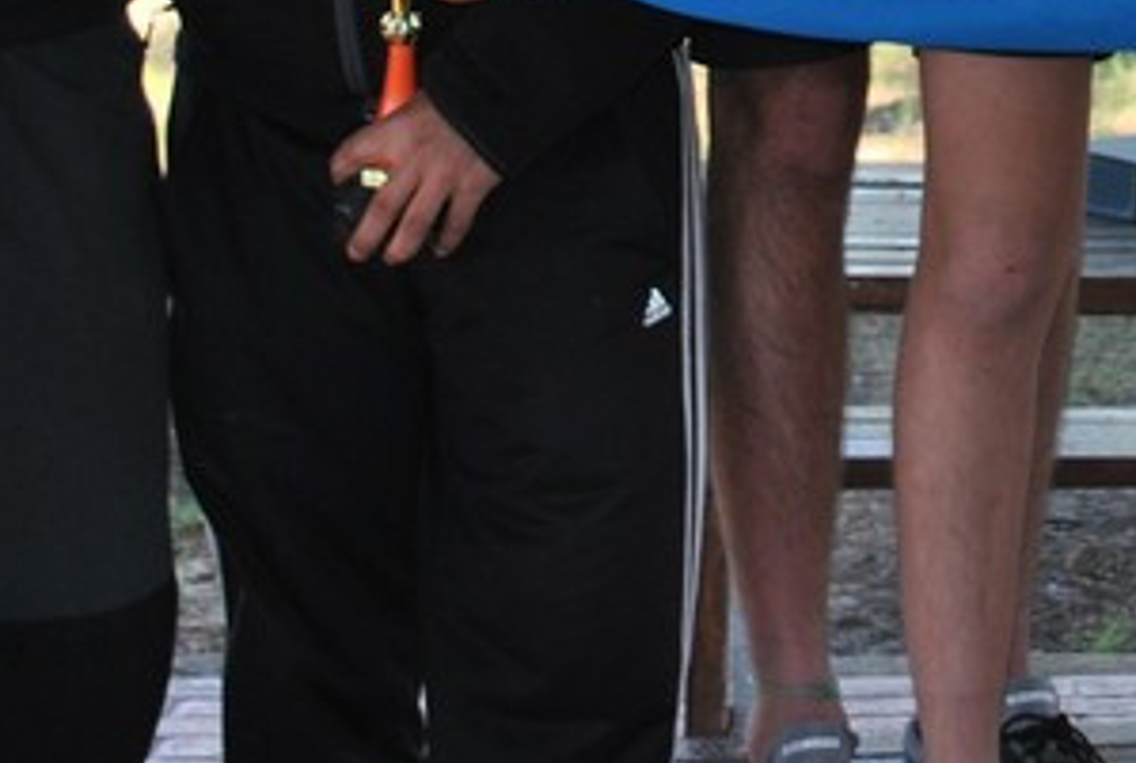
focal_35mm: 154
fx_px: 4872
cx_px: 1269
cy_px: -514
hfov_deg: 13.0
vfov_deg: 8.7
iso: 125
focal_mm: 30
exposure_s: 1/125
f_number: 4.5
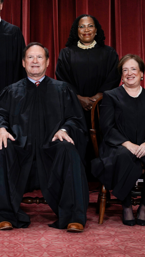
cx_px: -49
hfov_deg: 11.3
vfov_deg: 20.5
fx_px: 711
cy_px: 98
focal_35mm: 104
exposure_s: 1/60
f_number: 5.6
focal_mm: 53
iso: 640
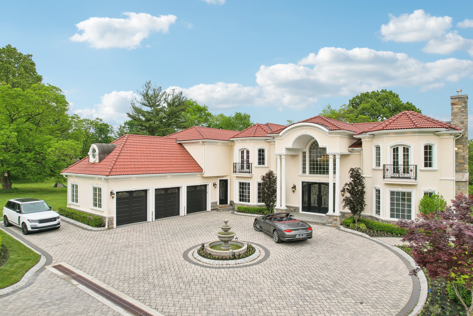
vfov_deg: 57.2
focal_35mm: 22
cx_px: 236
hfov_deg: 78.6
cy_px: 158
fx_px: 289
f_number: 2.8
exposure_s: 1/1250
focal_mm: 8.4
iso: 100
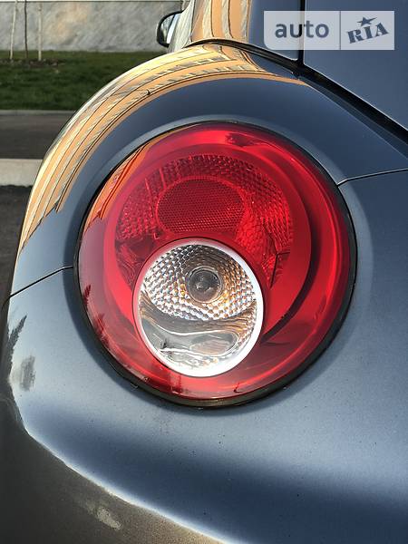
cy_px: 272
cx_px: 204
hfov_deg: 28.0
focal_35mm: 52
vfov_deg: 36.8
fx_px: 817
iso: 16
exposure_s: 1/60
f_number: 2.4
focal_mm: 6
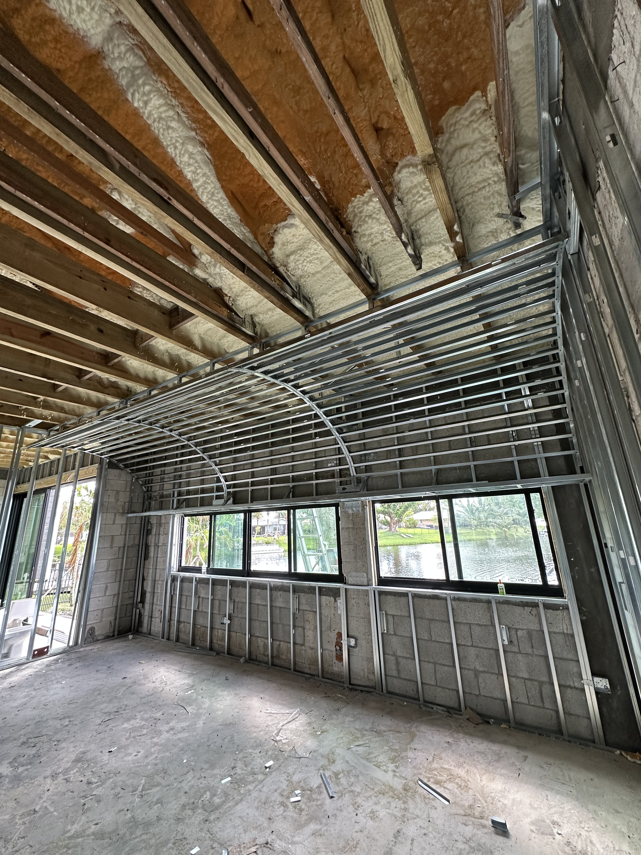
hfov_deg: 85.7
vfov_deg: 102.1
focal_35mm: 14
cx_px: 320
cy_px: 428
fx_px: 346
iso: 125
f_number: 2.2
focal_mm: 2.22
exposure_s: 1/99
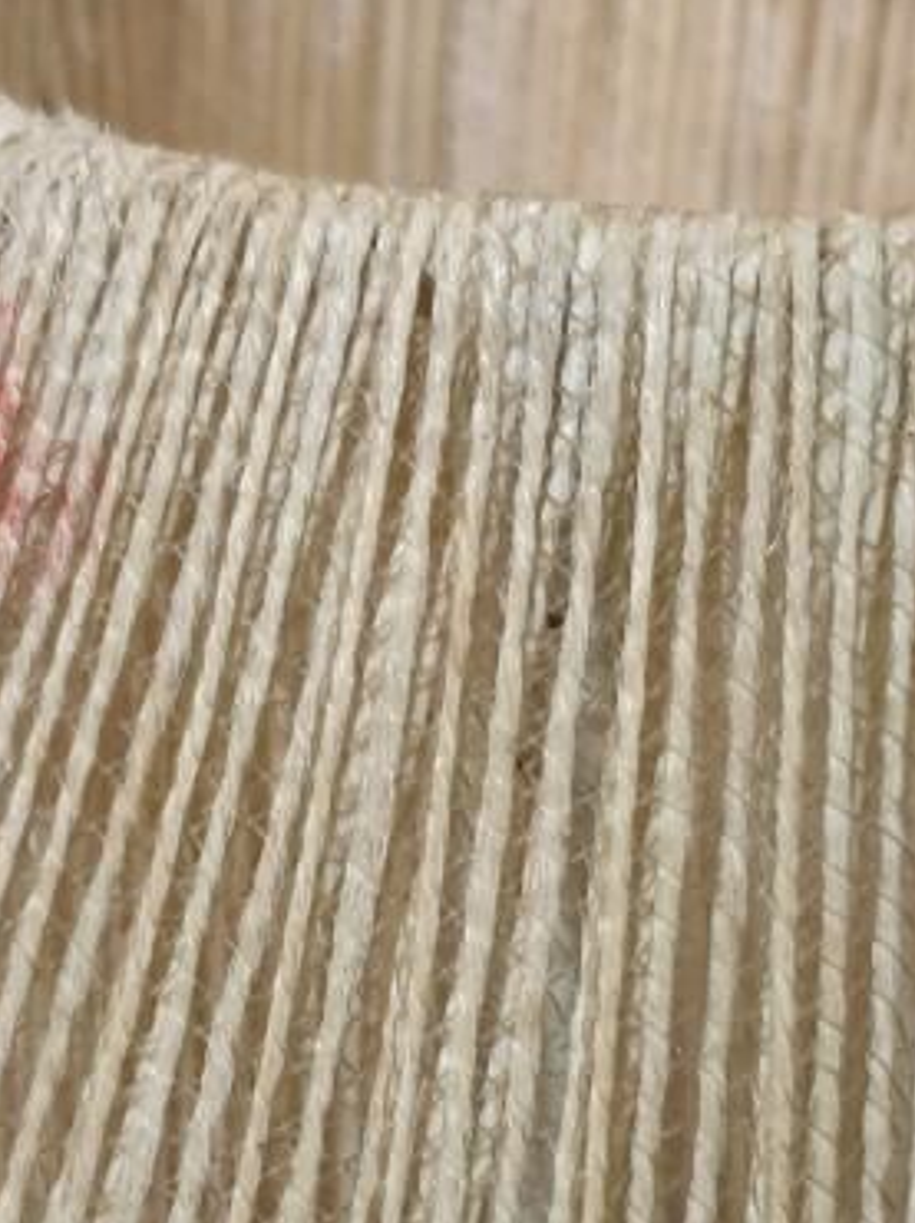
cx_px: 390
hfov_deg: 20.4
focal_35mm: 72
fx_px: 2540
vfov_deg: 26.3
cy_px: 1074
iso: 200
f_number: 1.5
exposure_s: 1/50
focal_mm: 4.3
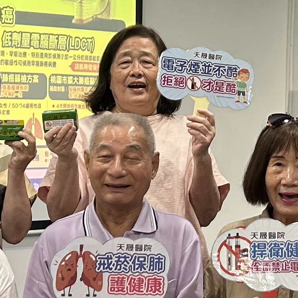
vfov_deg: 14.2
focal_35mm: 123
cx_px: 254
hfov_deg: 14.1
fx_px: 1198
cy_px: 136
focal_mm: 5.7
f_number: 1.5
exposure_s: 1/120
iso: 100
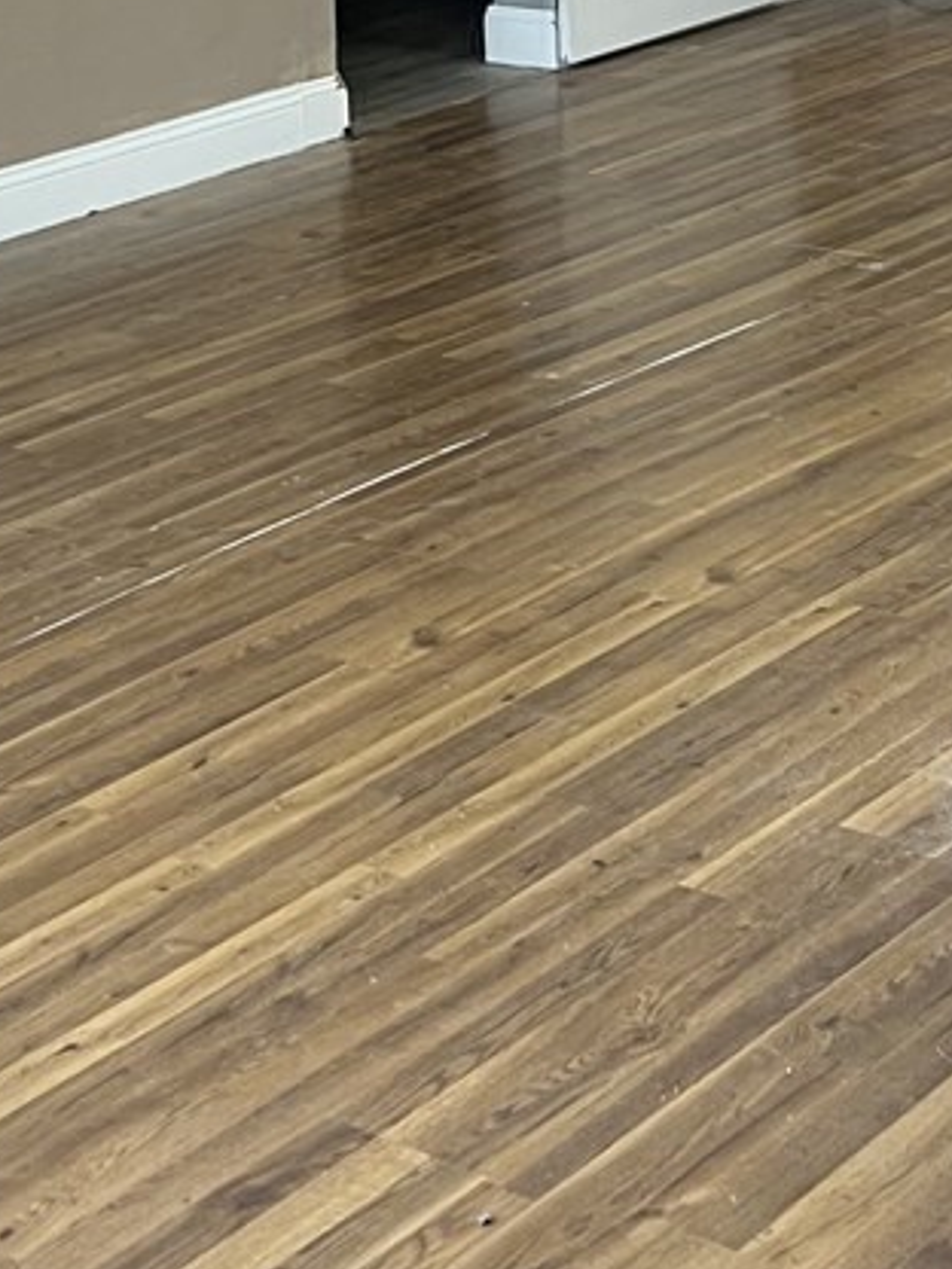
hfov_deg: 15.4
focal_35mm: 96
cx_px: 491
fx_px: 3520
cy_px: -67
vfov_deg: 19.7
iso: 100
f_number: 1.5
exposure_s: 1/60
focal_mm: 5.7
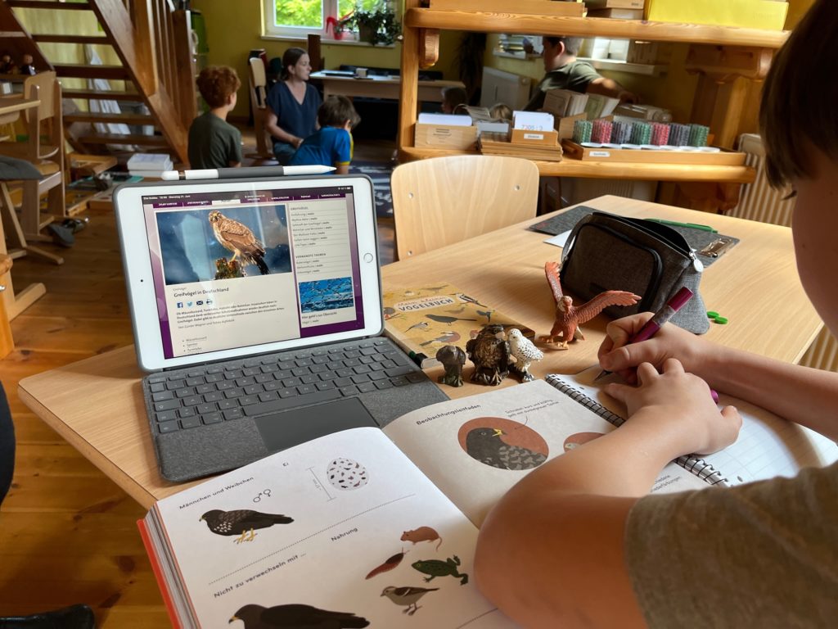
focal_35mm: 26
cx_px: 419
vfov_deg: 53.1
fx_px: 629
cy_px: 314
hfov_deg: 67.3
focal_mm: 5.1
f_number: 1.6
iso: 125
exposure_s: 1/100
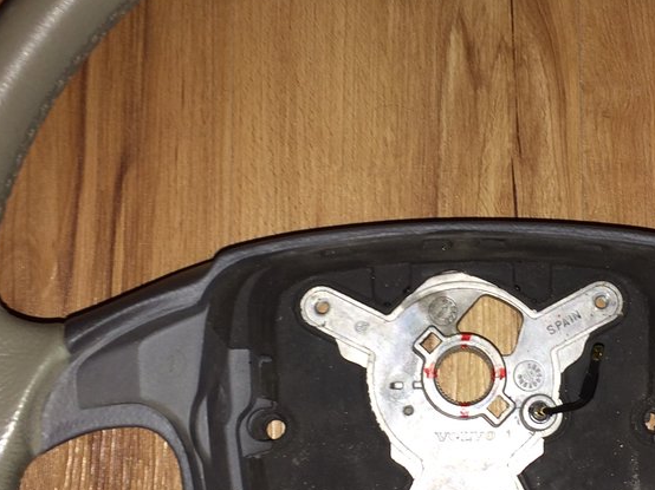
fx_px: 1229
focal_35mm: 65
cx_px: 471
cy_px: 309
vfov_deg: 22.5
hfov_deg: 29.5
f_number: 2.2
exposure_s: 1/16
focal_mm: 4.12
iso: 40
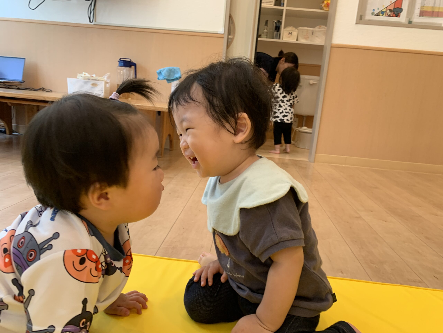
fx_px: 333
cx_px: 222
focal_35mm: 26
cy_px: 166
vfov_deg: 53.1
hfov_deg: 67.3
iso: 100
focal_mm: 4.25
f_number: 1.8
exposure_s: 1/72
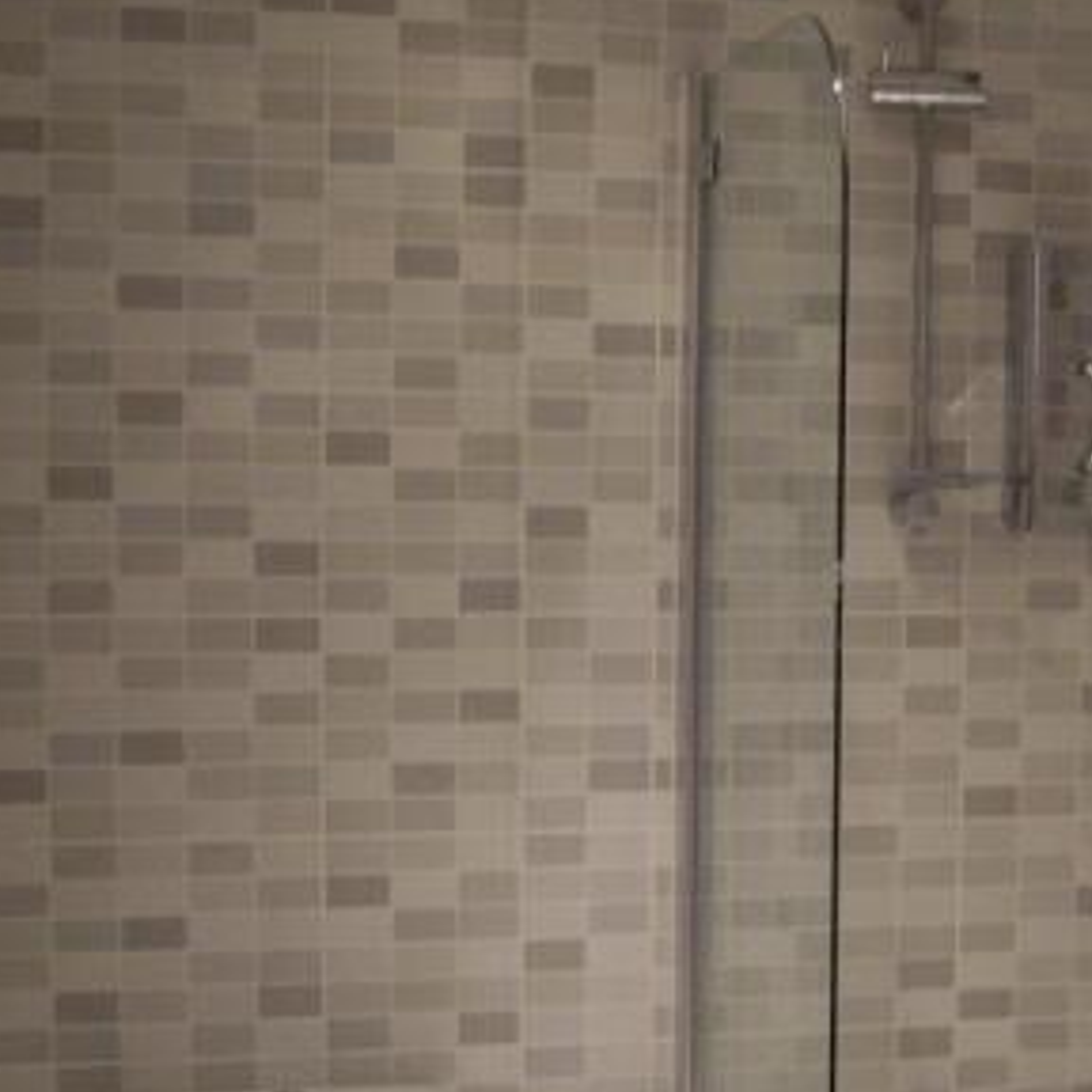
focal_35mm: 68
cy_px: 688
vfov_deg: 25.3
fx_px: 2427
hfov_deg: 24.9
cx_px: 893
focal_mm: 7.9
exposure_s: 1/25
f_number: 2.8
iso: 400
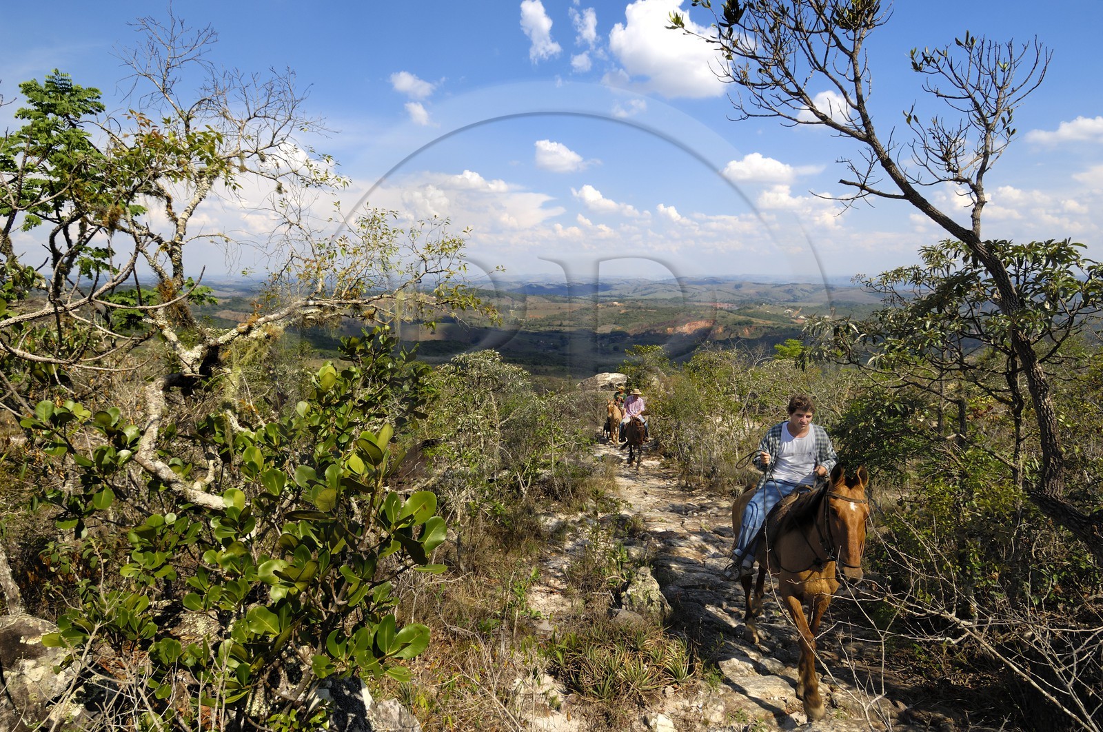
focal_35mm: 18
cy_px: 366
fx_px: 551
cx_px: 552
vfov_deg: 67.2
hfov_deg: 90.1
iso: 100
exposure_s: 1/125
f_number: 10
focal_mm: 12
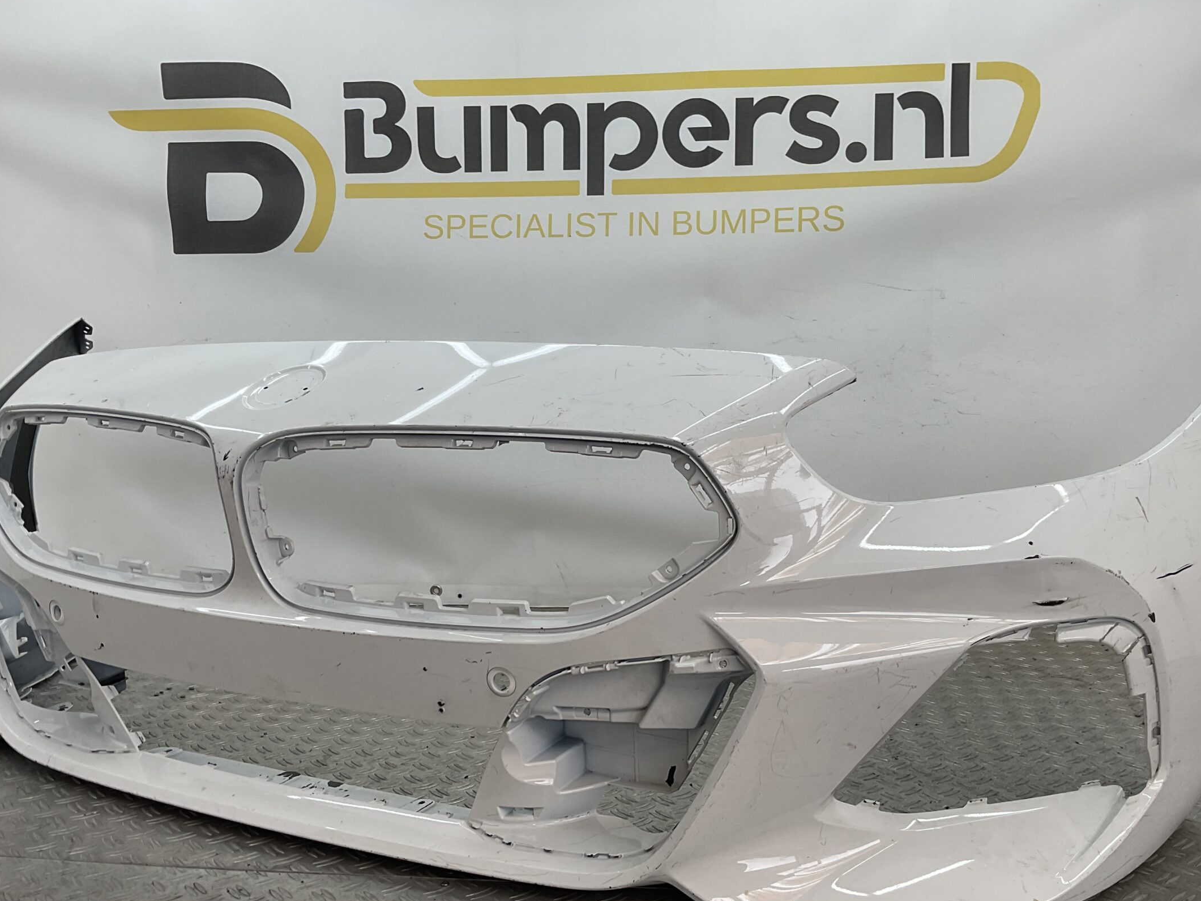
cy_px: 519
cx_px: 622
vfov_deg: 40.6
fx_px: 1214
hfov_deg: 52.6
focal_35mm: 35
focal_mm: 3
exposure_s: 1/169
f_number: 1.8
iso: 16
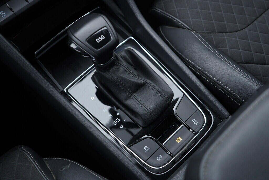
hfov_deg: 53.1
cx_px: 134
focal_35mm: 36
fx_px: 269
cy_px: 90
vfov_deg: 36.9
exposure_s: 1/40
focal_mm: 24
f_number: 2.8
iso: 200
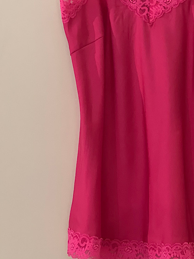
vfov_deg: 16.2
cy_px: 85
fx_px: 904
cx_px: 150
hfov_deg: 12.2
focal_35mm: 121
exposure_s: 1/20
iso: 500
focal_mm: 9
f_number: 2.8
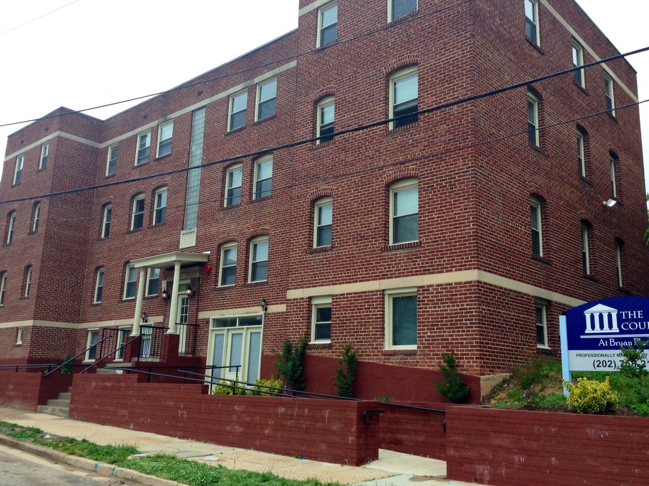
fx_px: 656
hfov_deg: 52.6
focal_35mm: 35
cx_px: 344
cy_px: 233
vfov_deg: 40.7
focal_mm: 4.12
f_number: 2.4
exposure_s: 1/240
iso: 50
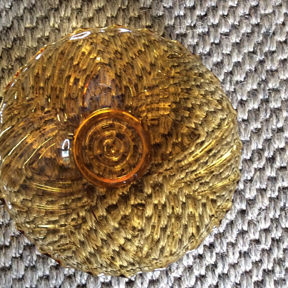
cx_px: 94
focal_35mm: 39
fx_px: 367
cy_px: 141
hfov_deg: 42.2
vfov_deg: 42.8
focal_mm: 3.3
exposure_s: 1/25
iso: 250
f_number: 2.4
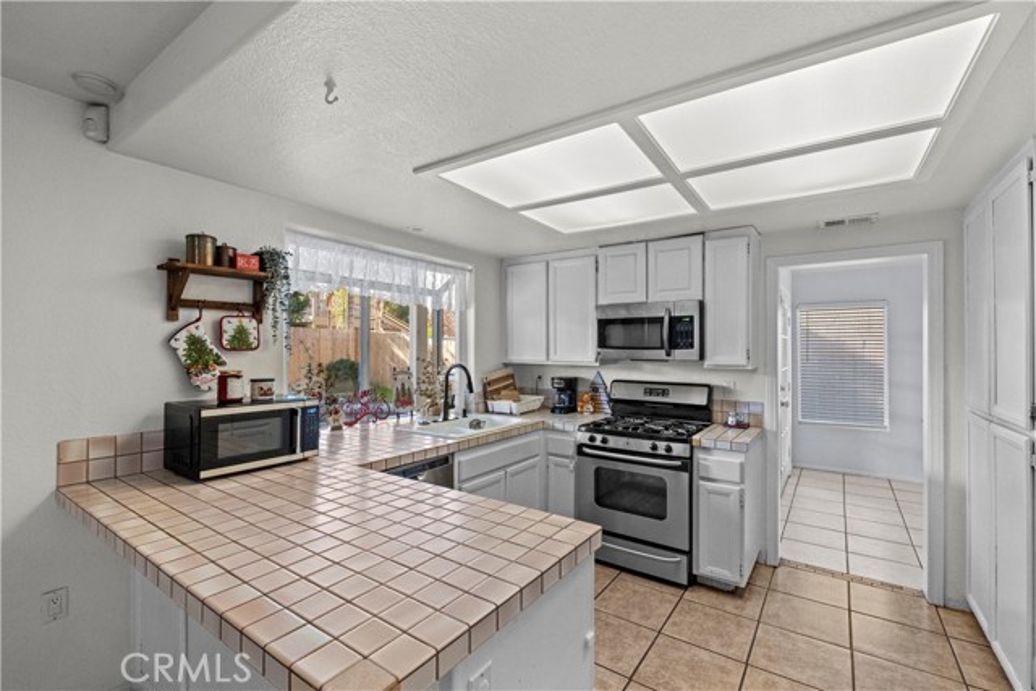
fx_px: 432
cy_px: 346
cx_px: 518
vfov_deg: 77.4
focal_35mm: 15
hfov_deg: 100.4
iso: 1600
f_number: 7.1
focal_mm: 10
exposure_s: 1/20
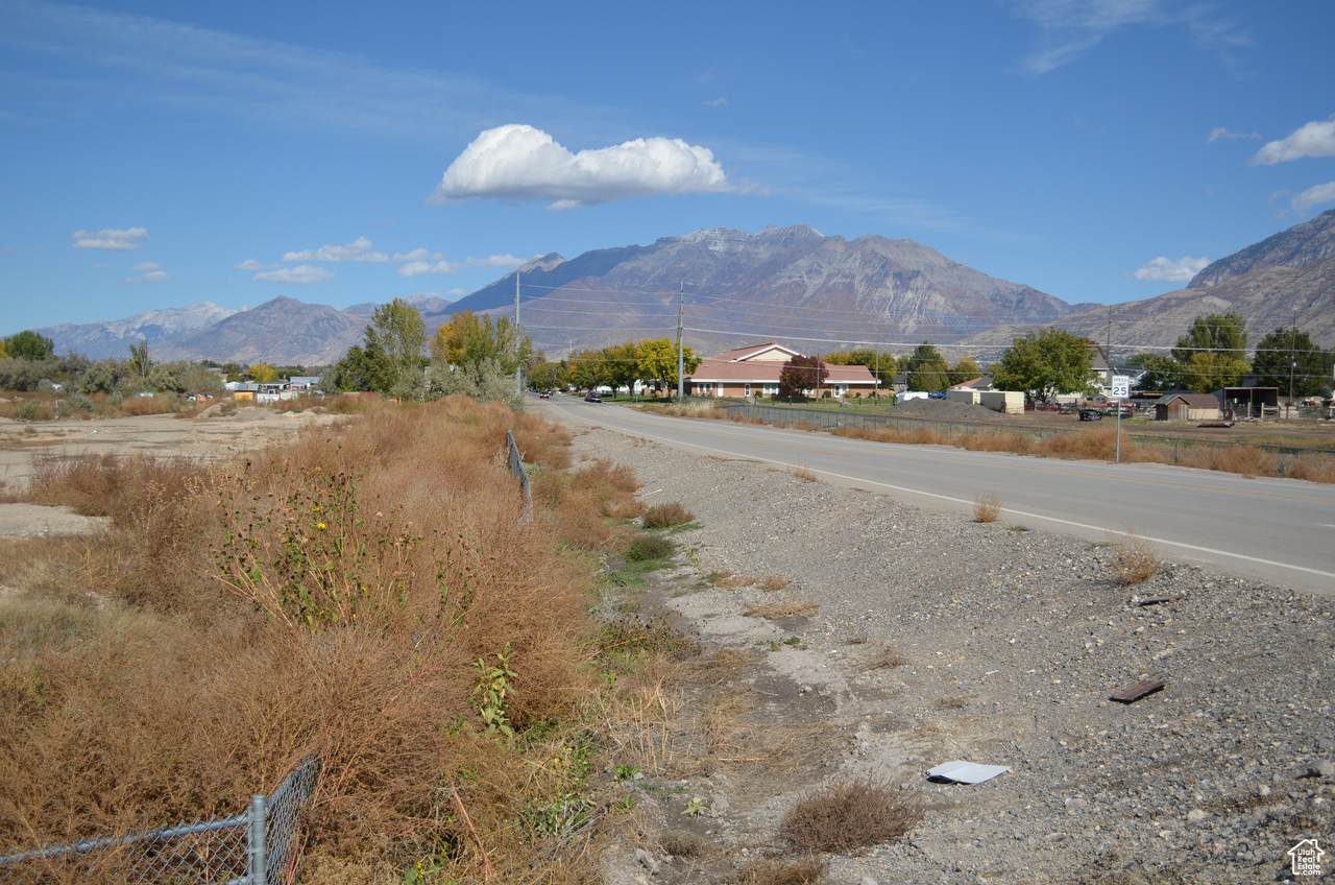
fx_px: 1443
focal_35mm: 39
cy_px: 442
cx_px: 668
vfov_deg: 34.1
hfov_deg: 49.6
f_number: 4.2
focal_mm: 26
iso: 100
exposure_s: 1/1250
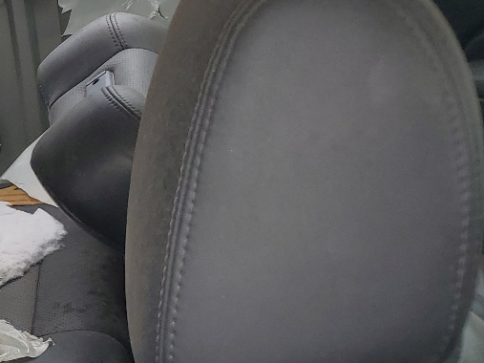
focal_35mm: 82
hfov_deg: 20.6
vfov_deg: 17.9
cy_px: 241
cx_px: -231
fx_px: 1146
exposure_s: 1/556
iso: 50
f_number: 1.5
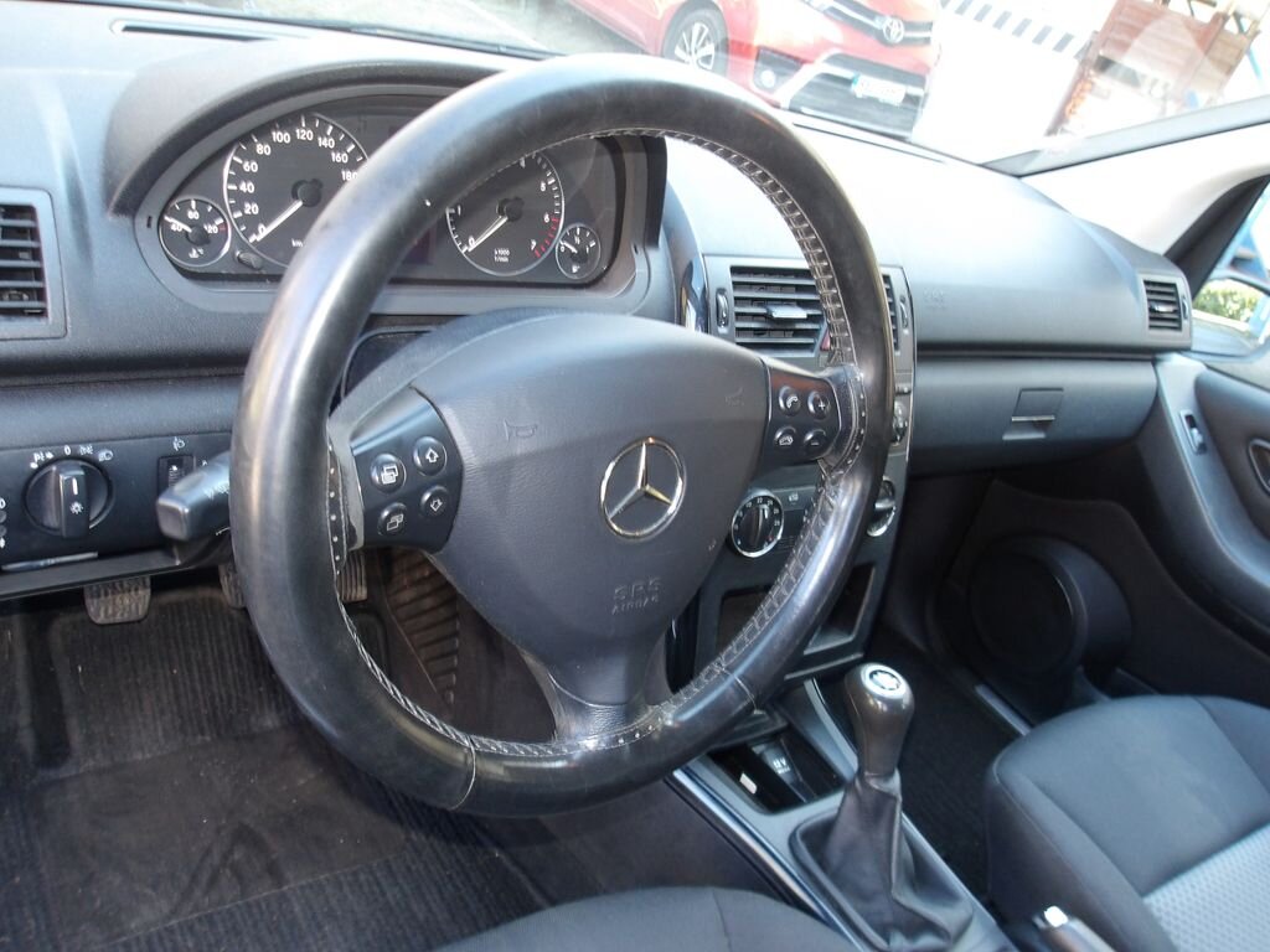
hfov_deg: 65.3
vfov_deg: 51.4
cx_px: 635
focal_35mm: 27
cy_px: 476
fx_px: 991
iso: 200
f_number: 3
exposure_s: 1/25
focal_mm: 4.9
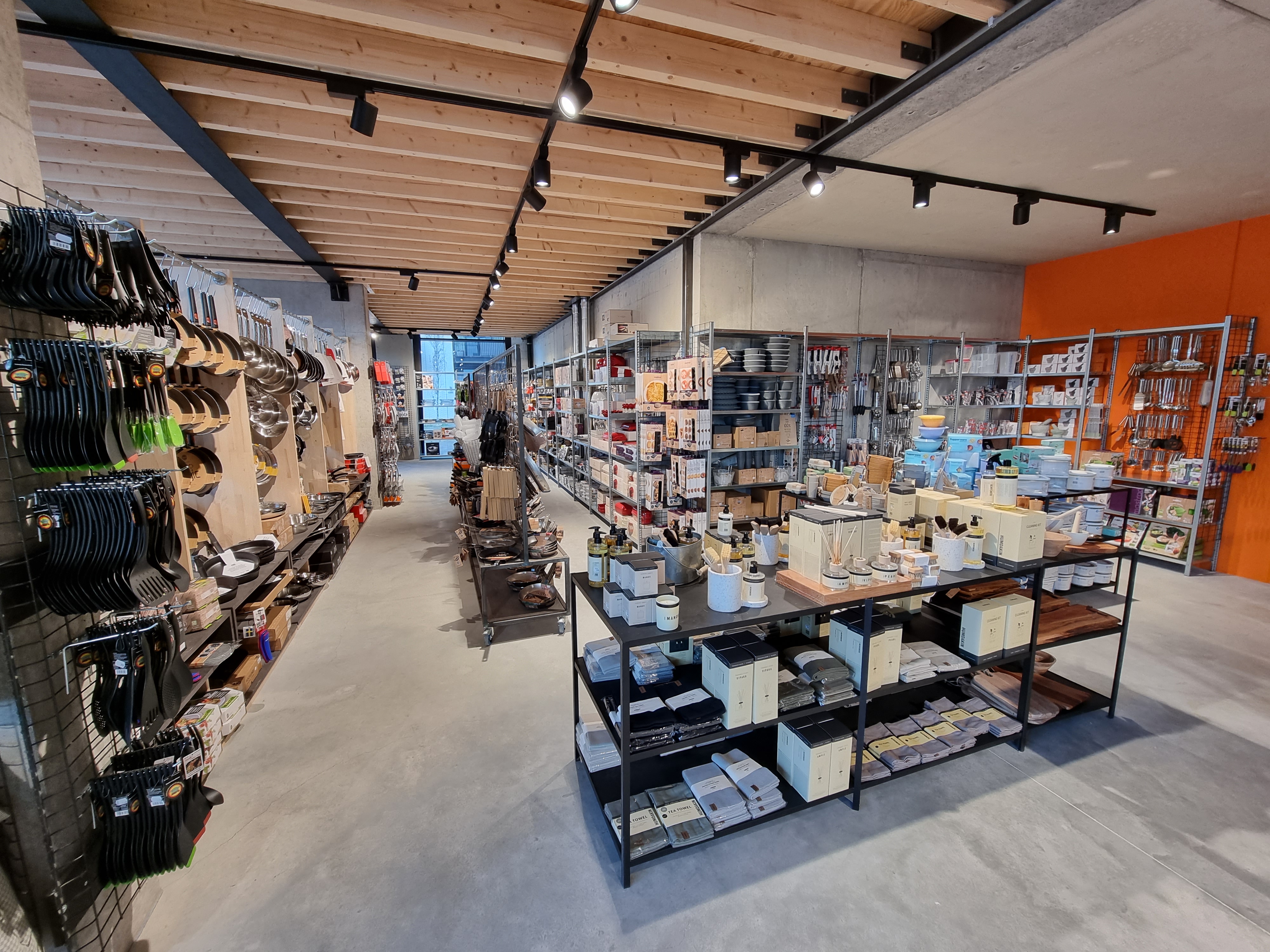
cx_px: 635
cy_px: 476
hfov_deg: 106.2
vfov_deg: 89.9
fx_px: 477
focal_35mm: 13
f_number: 2.2
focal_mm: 2.2
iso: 160
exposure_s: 1/50
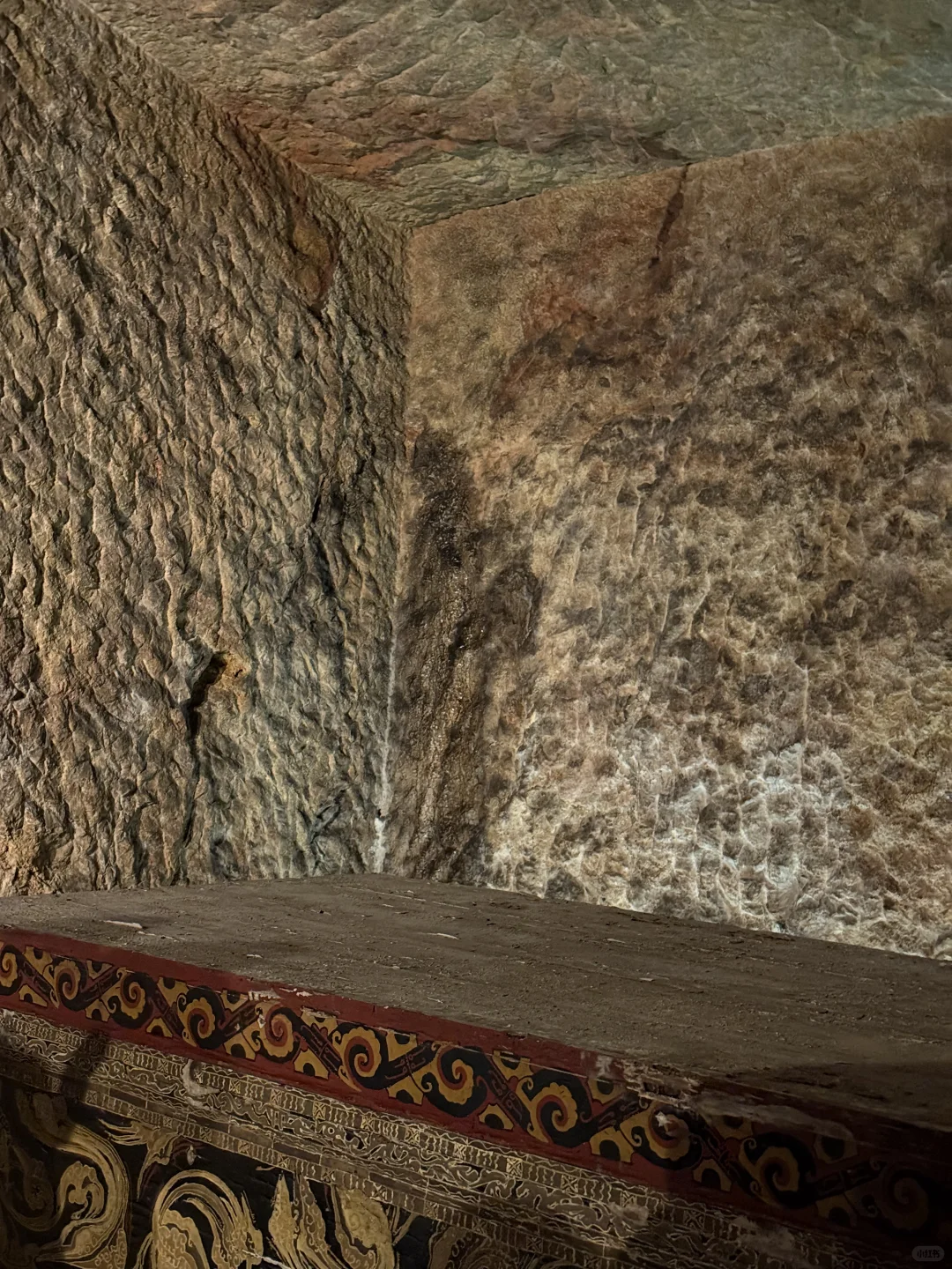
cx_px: 476
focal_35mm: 48
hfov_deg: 30.3
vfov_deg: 39.7
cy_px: 634
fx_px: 1760
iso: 800
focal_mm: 6.76
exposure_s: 1/18
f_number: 1.78
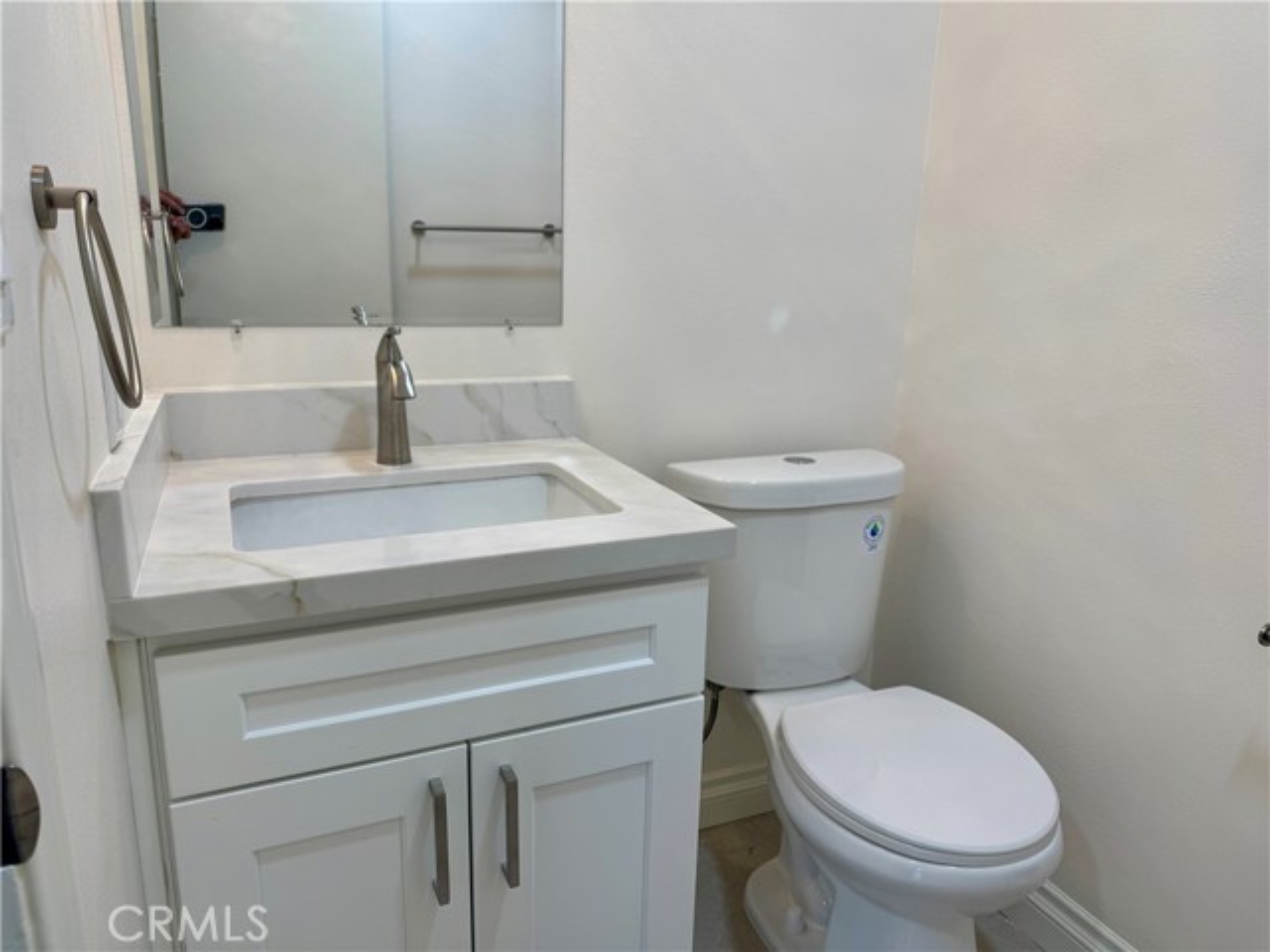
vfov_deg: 56.8
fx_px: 881
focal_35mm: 24
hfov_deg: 71.6
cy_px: 476
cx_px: 635
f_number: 1.78
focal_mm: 6.76
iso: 80
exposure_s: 1/120
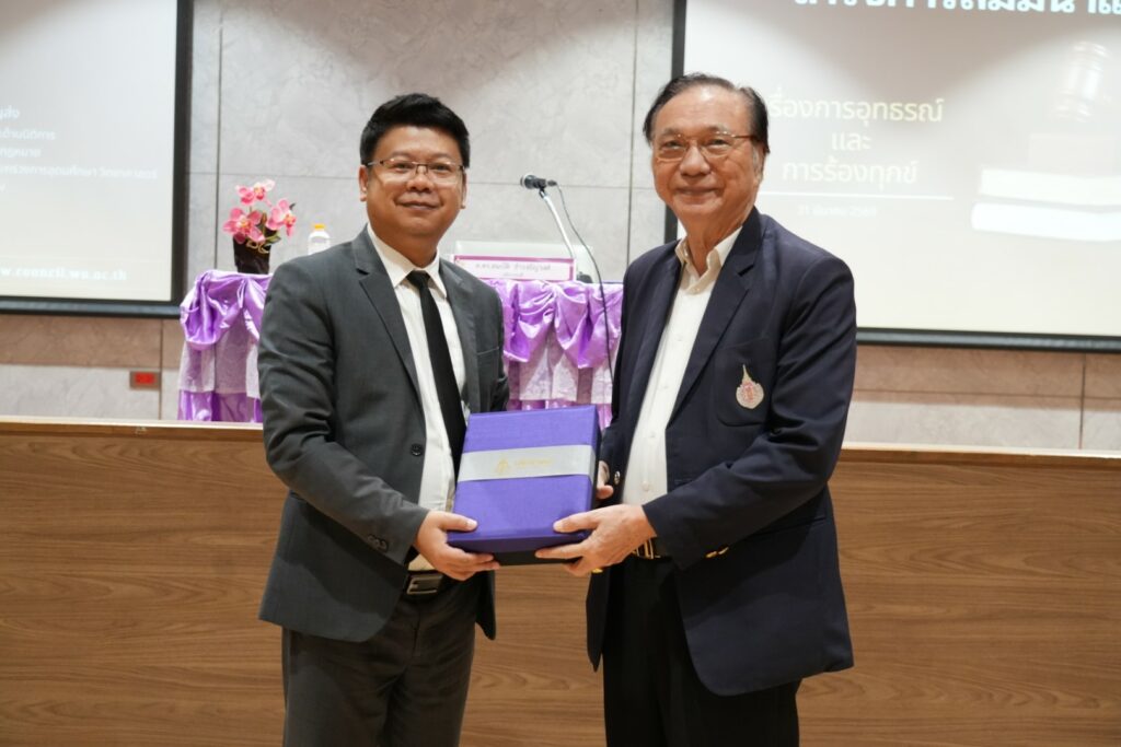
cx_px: 560
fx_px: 1557
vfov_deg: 27.0
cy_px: 374
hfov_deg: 39.6
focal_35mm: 50
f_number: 4
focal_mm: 50
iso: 4000
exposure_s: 1/160
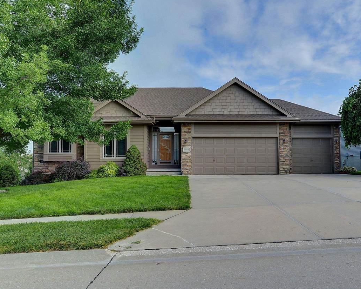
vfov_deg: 51.5
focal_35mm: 28
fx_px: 299
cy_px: 140
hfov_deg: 62.2
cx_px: 184
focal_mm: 24
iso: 125
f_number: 16
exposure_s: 1/50
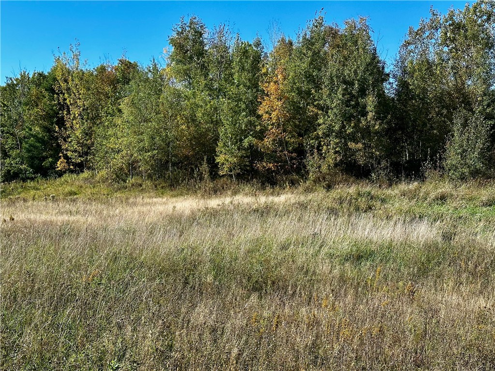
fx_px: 686
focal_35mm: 48
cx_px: 248
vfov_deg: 30.3
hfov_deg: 39.7
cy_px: 186
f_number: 1.78
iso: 64
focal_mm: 6.86
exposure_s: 1/2410
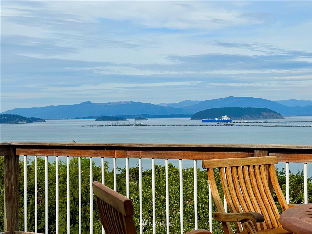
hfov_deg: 30.3
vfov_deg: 22.9
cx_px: 156
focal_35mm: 64
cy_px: 117
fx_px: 577
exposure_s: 1/1531
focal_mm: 7.5
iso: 20
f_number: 2.2
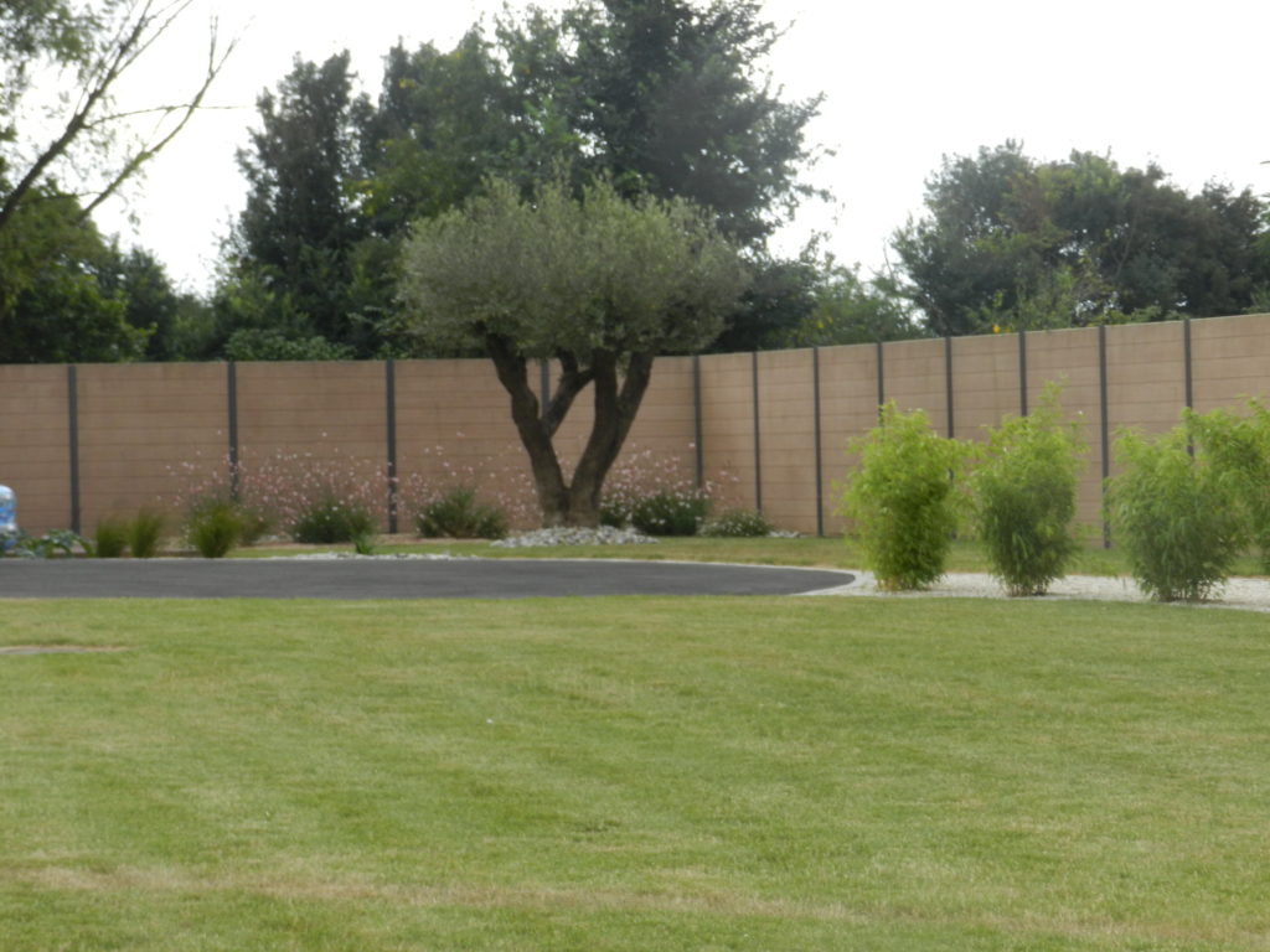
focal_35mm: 130
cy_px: 476
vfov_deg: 11.4
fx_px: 4769
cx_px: 635
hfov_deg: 15.2
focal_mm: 23.1
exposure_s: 1/160
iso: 160
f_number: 5
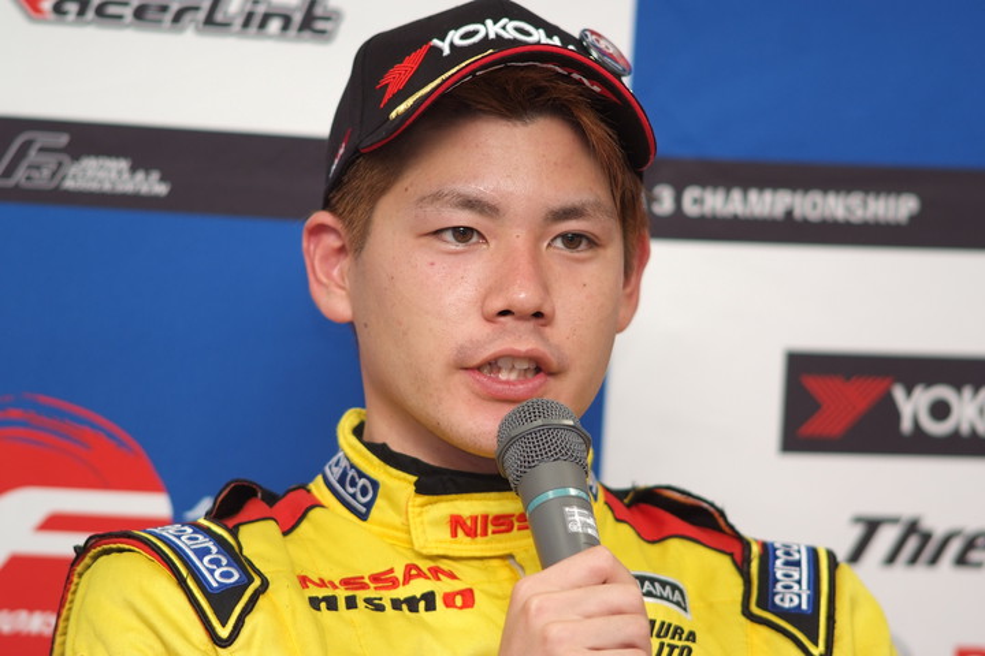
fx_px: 7387
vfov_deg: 5.1
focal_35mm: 270
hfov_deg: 7.6
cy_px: 328
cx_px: 492
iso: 400
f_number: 2.8
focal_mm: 180
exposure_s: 1/250
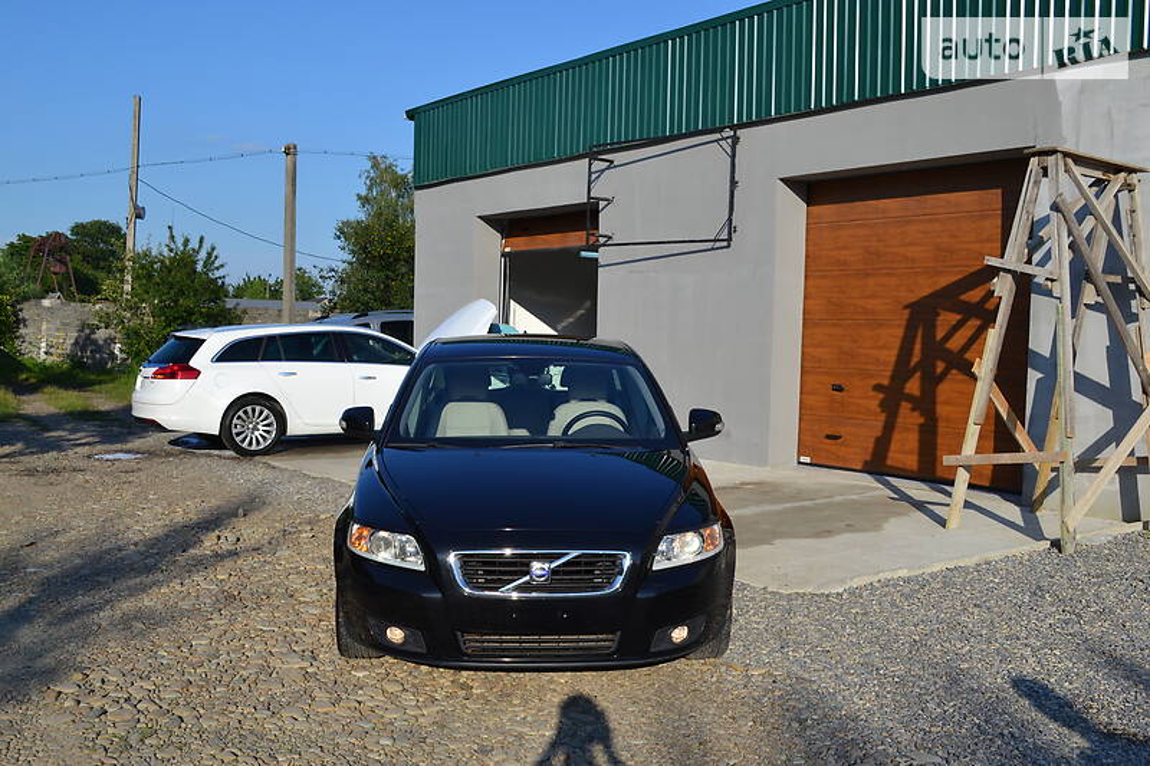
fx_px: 1150
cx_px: 575
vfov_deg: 36.9
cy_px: 383
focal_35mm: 36
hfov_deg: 53.1
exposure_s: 1/250
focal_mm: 24
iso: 100
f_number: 8
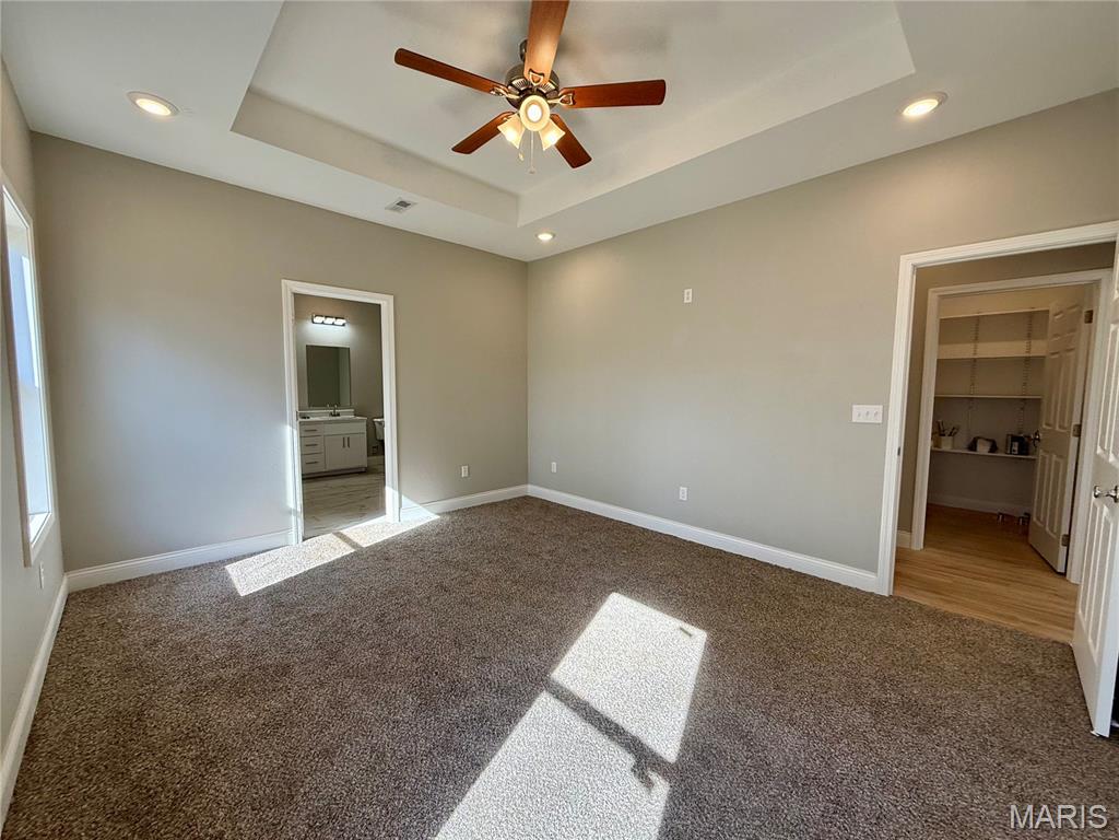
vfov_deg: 85.7
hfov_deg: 102.1
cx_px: 560
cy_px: 420
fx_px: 453
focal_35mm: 14
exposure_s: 1/138
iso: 64
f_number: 2.2
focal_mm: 2.22
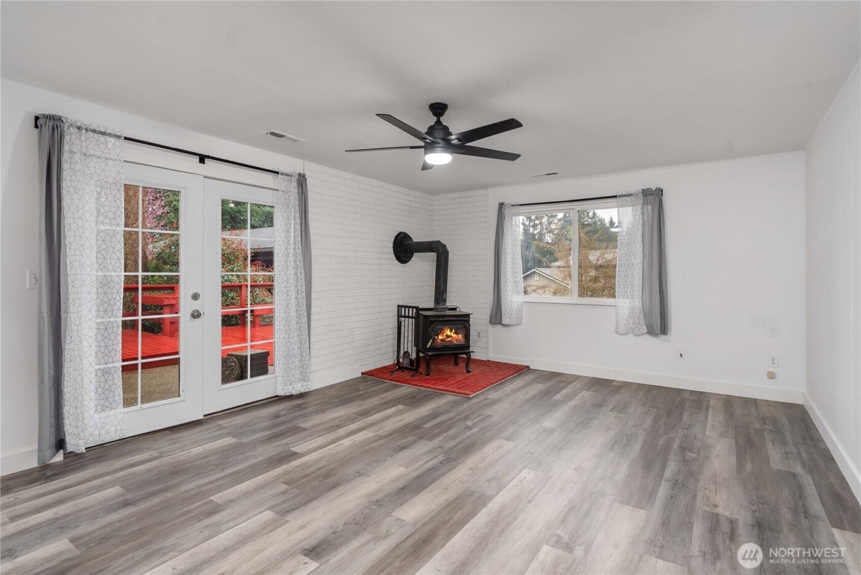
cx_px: 430
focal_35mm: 17
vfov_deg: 70.5
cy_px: 288
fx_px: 407
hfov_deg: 93.2
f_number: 7.1
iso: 1000
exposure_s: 1/3
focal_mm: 17
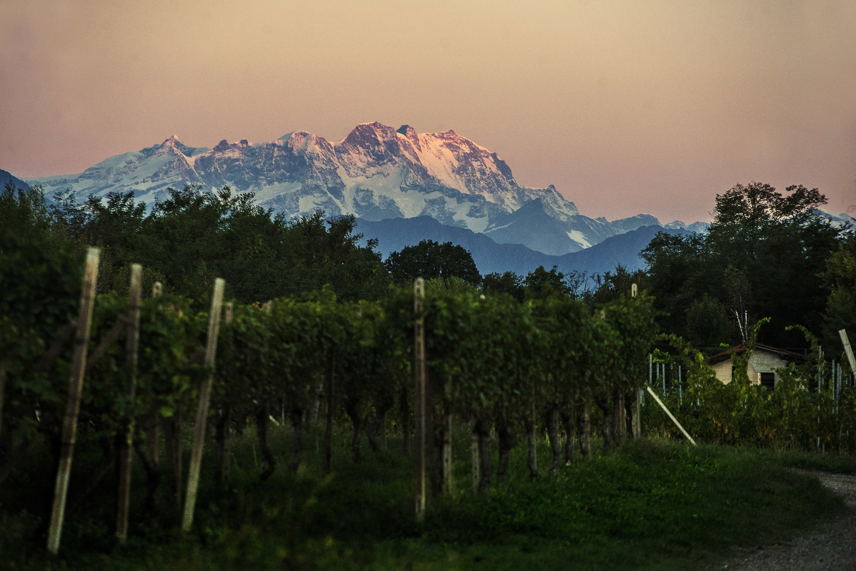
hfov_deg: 9.8
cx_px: 428
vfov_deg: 6.5
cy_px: 286
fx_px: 4995
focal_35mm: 210
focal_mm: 210
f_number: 4.5
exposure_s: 1/400
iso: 4000
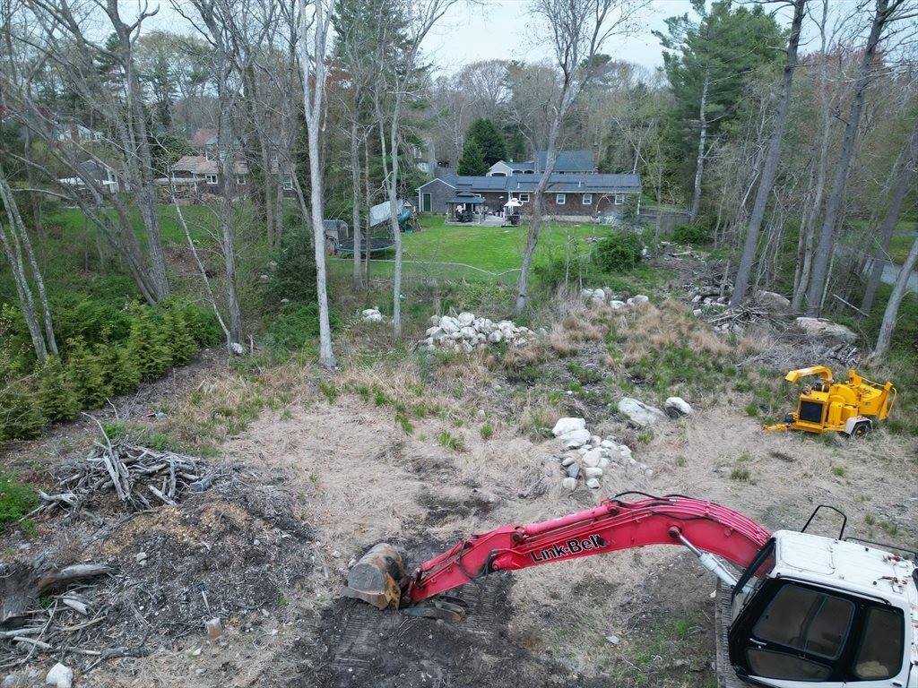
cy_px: 344
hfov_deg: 71.6
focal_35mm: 24
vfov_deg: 56.8
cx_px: 459
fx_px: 636
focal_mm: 6.72
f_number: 1.7
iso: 140
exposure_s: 1/180
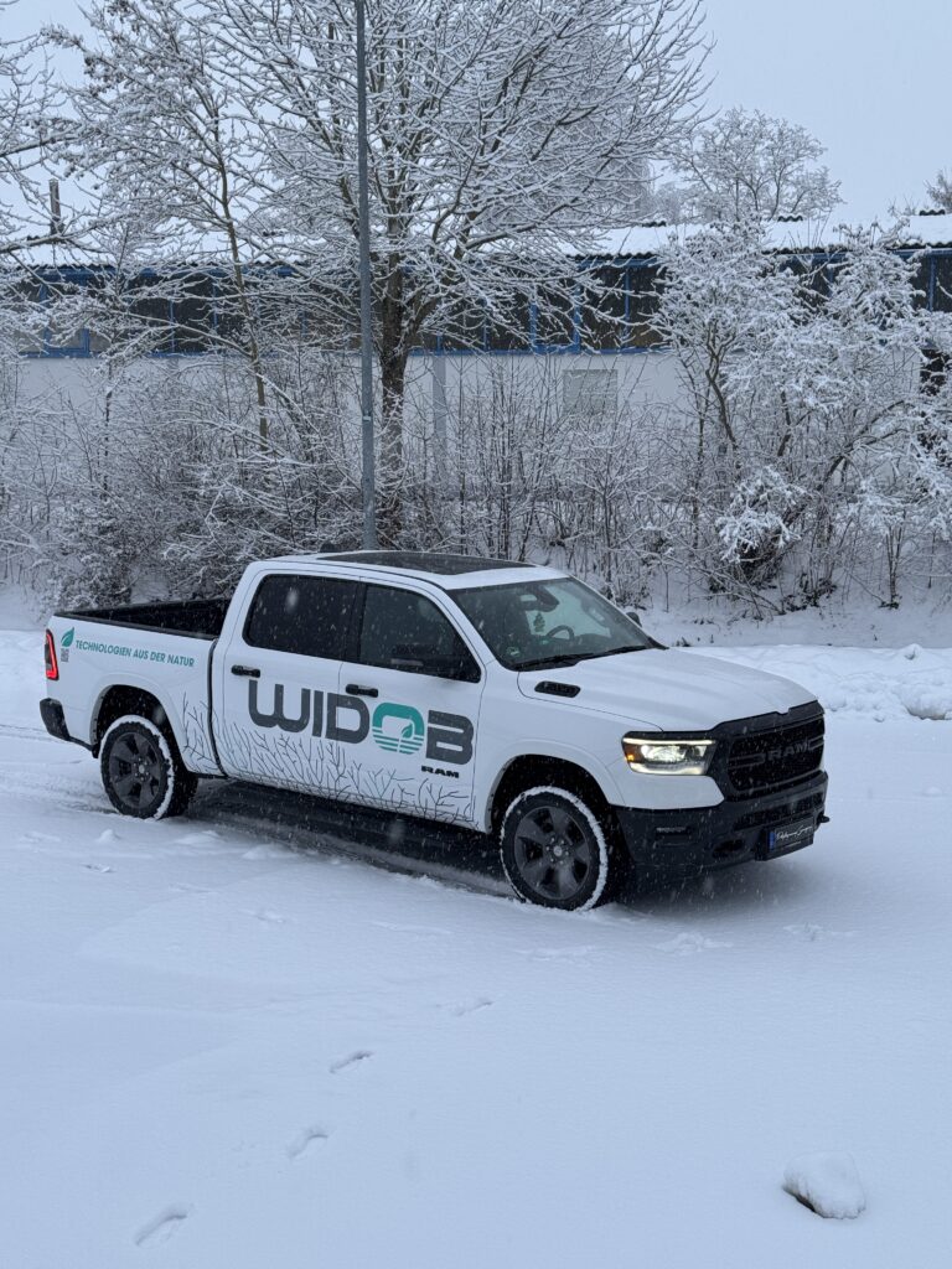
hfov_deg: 30.3
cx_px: 476
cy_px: 634
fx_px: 1760
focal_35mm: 48
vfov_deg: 39.7
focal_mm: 6.76
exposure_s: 1/181
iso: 50
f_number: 1.78
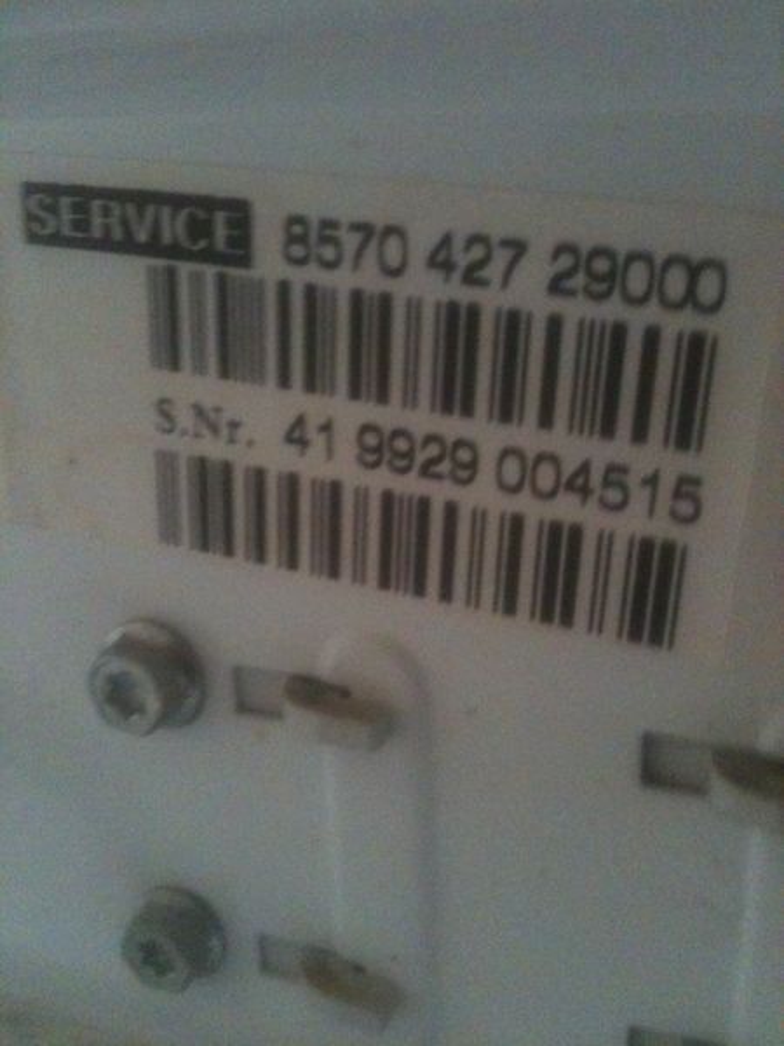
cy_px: 523
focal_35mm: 35
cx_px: 392
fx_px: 1057
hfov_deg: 40.7
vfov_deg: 52.6
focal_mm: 3.85
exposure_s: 1/11
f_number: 2.8
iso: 500
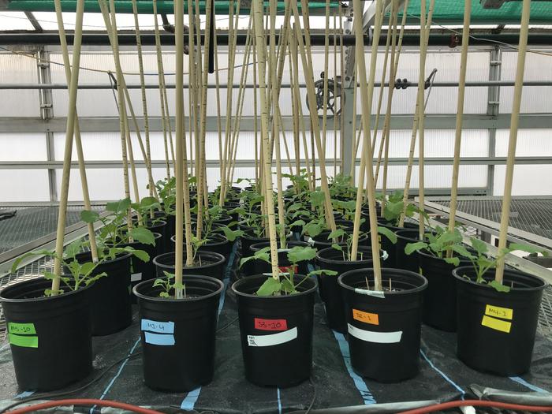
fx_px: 446
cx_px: 276
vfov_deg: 49.7
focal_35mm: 28
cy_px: 207
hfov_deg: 63.4
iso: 20
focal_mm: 3.99
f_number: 1.8
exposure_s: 1/218
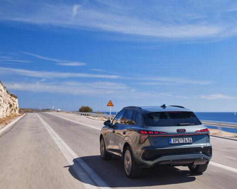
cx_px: 137
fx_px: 323
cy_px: 94
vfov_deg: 32.7
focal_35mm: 46
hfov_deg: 40.2
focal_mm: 26.5
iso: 80
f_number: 10
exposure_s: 1/30
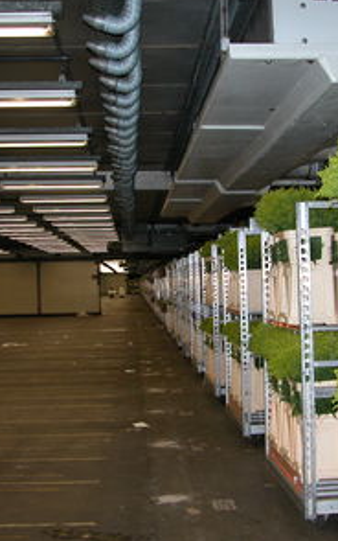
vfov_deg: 41.0
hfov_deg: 26.3
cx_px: 191
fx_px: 721
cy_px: 267
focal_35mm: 49
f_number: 2.8
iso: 200
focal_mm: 8.9
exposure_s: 1/60
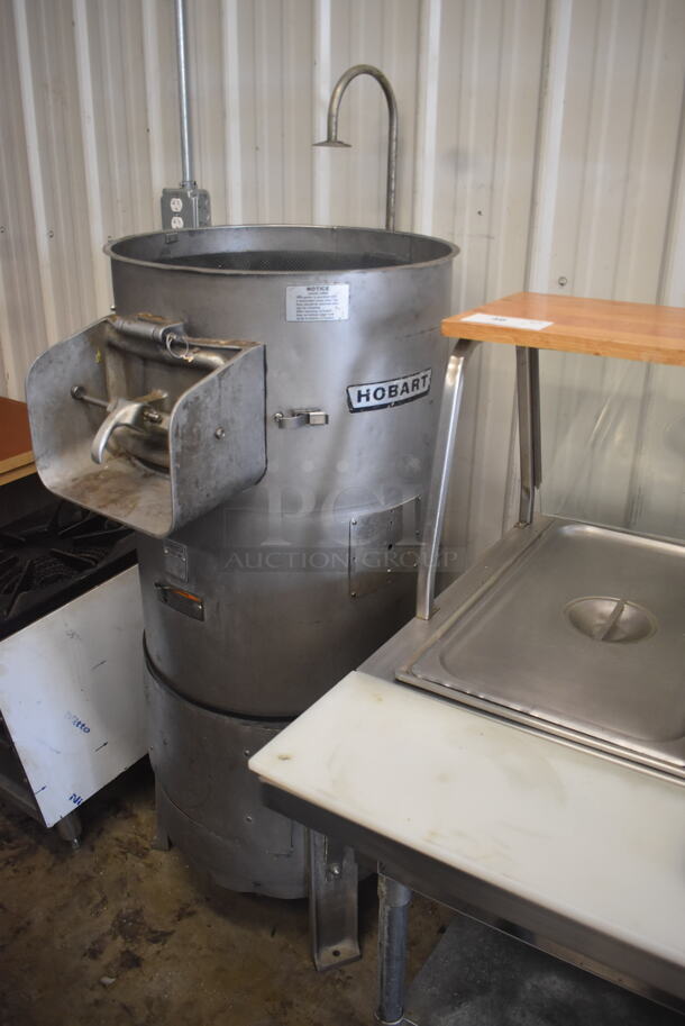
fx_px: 855
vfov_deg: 61.9
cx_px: 342
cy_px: 513
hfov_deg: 43.7
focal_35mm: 30
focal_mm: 20
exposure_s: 1/125
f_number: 3.5
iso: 1100
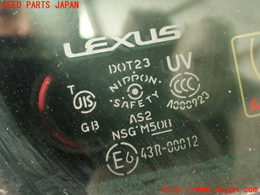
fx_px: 270
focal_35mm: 36
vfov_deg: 39.7
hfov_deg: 51.4
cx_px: 130
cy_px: 98
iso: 200
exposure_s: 1/40
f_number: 2.5
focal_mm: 6.37
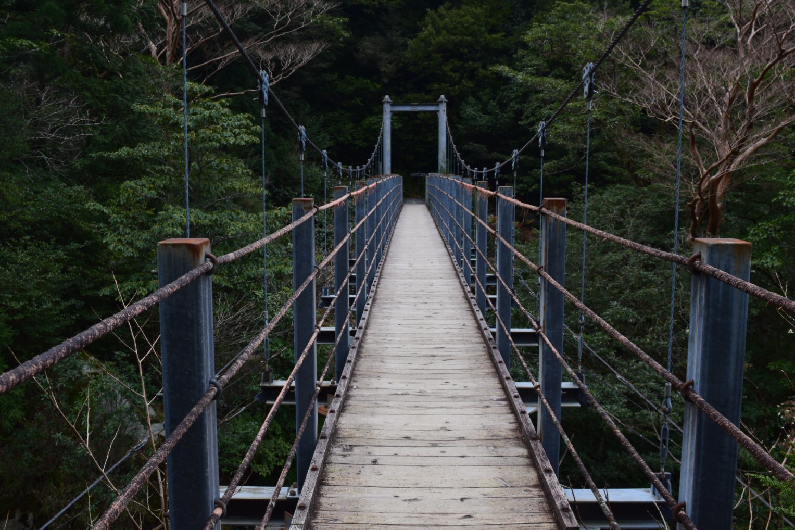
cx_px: 384
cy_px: 258
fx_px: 773
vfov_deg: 37.8
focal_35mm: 35
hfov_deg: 54.4
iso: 400
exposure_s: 1/100
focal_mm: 22
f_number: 9
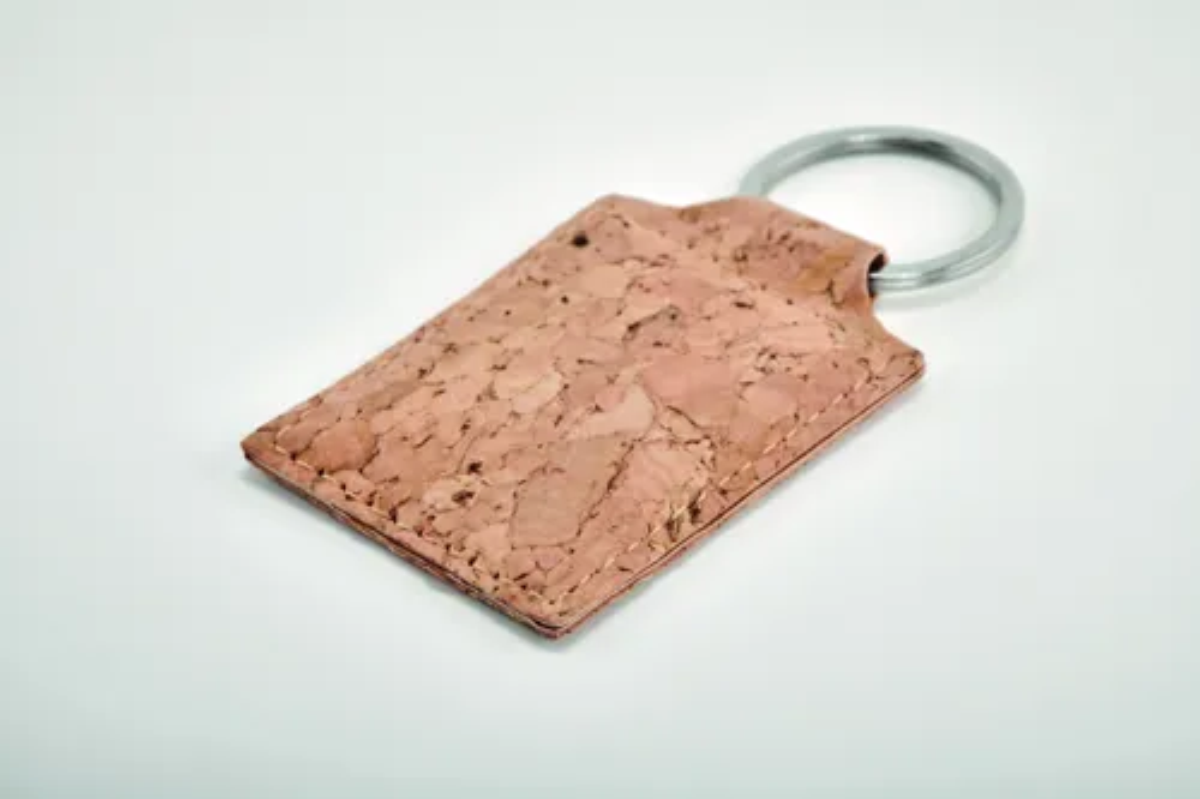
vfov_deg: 13.0
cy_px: 400
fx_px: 3499
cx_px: 600
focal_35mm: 105
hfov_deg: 19.5
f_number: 29
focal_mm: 105
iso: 125
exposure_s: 1/200
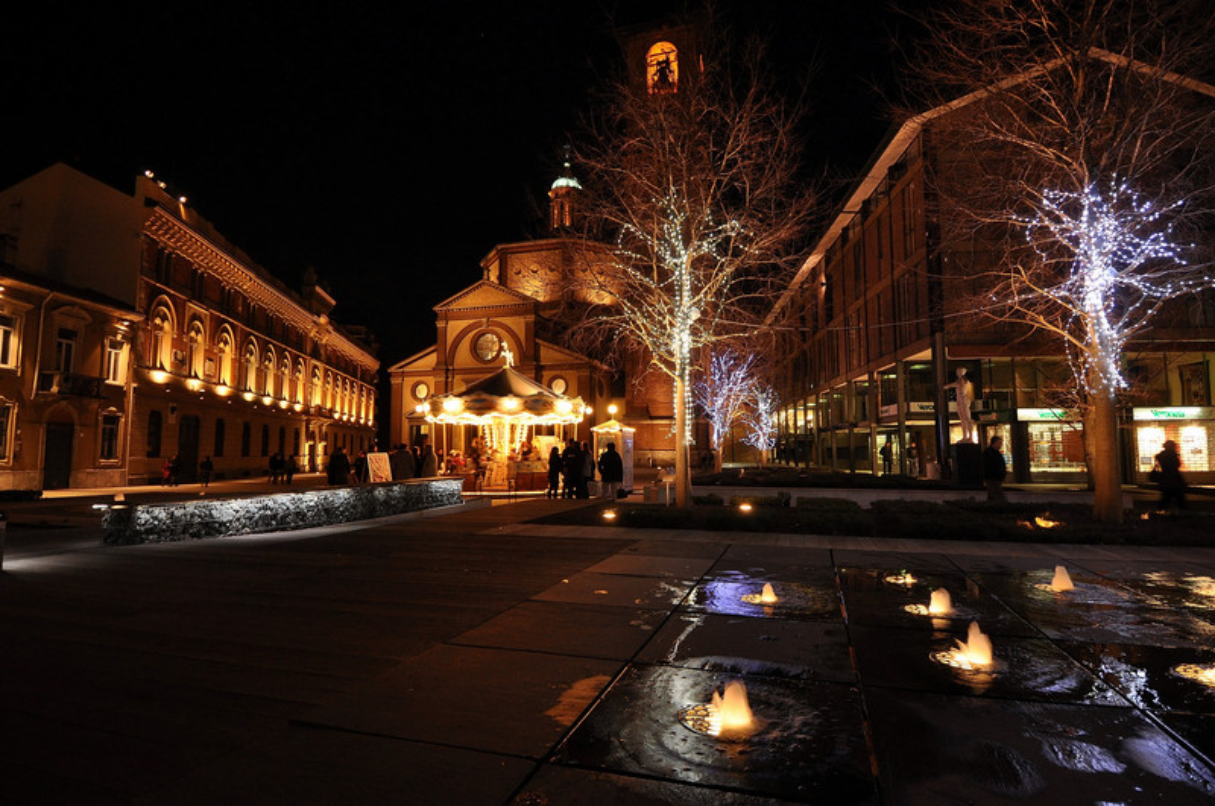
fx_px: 607
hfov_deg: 90.1
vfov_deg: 67.2
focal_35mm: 18
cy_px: 403
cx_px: 608
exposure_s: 1/10
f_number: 4
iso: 800
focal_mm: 12
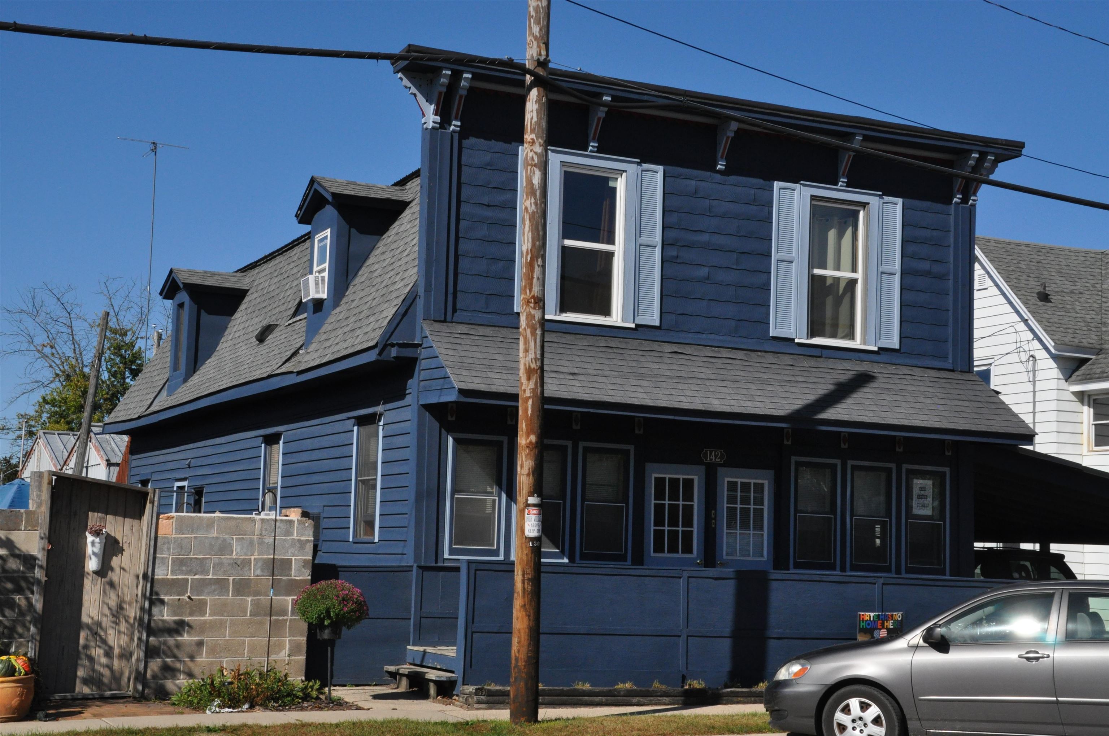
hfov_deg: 37.9
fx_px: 1615
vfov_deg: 25.7
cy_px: 368
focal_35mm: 52
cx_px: 554
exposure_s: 1/1000
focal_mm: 35
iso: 800
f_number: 16
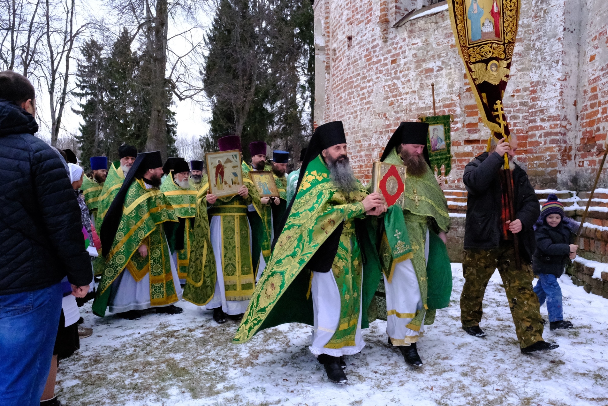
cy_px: 203
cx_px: 304
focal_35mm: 25
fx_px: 422
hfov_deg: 71.5
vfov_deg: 51.3
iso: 25600
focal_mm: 16.5
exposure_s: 1/2900
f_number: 10
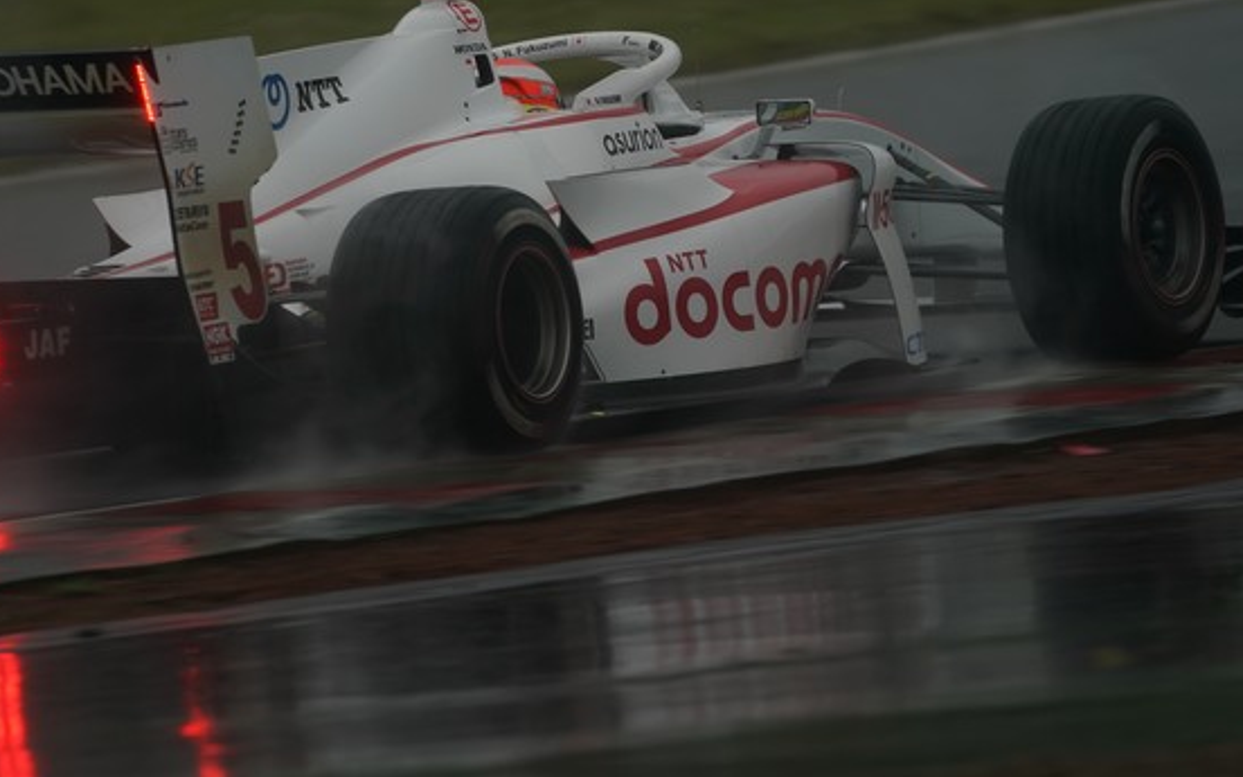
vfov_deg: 1.6
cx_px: 507
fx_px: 26999
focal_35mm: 797
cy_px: 455
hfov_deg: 2.6
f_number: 7.1
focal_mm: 600
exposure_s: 1/400
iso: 320
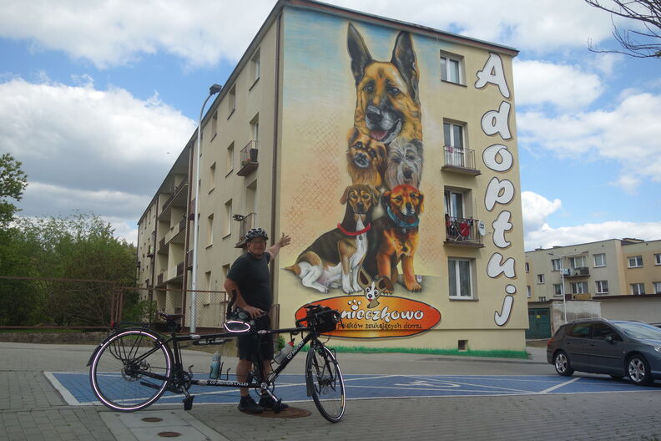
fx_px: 514
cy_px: 220
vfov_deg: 46.4
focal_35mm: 28
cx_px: 330
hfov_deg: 65.5
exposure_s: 1/640
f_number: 4
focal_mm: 10.4
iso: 125
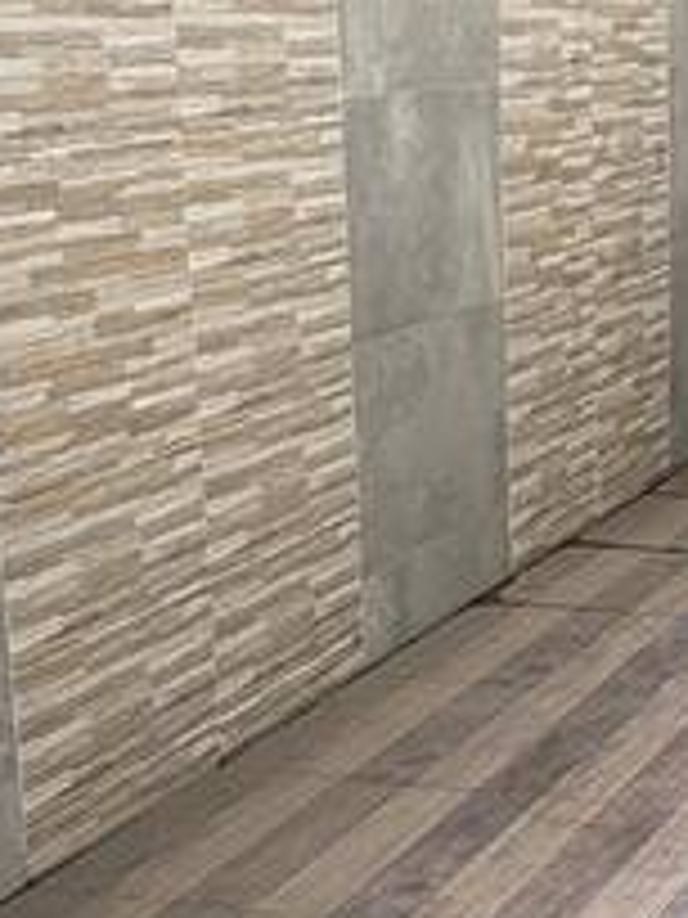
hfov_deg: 16.4
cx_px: 1273
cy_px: 450
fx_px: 1961
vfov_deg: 26.3
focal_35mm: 74
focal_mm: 2.22
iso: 64
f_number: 2.2
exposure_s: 1/425
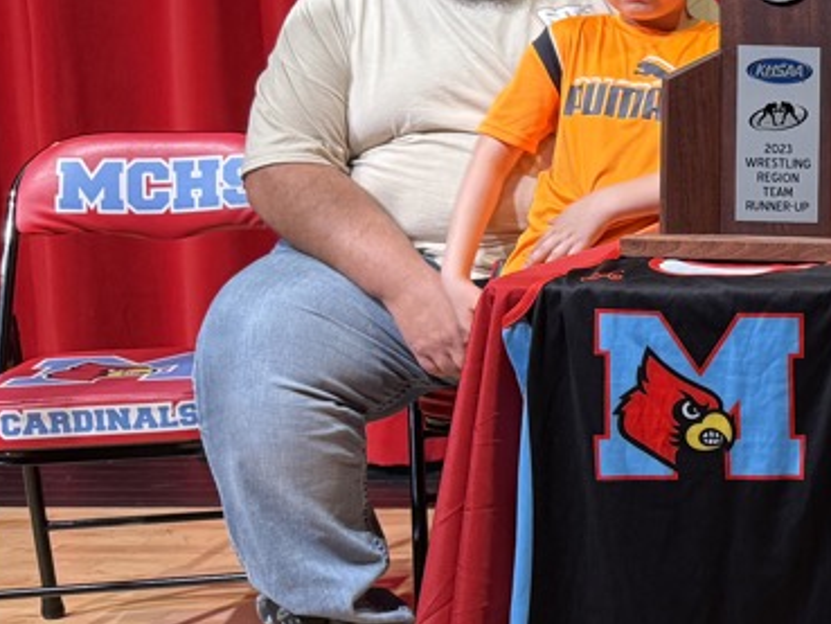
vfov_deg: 18.9
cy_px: 219
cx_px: 1322
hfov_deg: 20.5
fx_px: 1873
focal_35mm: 78
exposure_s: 1/115
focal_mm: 6.76
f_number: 1.78
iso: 200
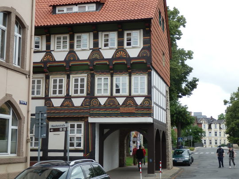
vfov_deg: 27.0
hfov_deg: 35.5
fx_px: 373
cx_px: 120
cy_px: 90
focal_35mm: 54
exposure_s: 1/100
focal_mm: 9.8
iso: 80
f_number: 4.1
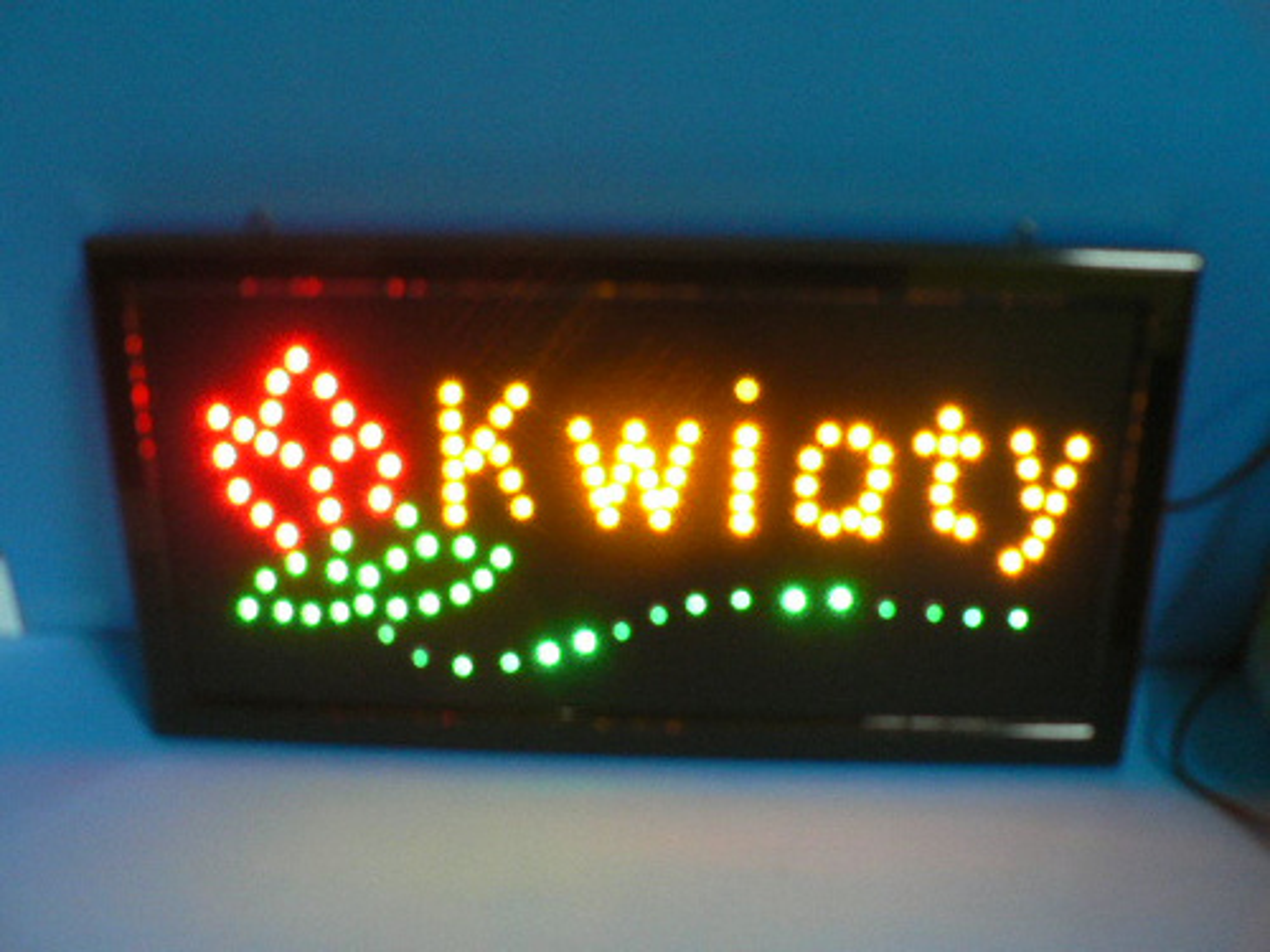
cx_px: 635
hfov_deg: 51.4
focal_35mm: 36
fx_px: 1321
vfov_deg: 39.7
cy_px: 476
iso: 200
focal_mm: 6
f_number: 2.8
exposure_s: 1/10
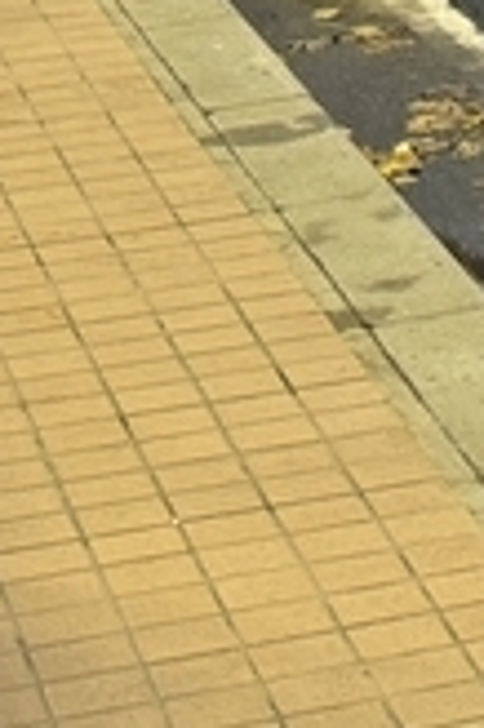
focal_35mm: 183
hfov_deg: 6.5
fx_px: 3698
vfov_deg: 10.0
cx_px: 1656
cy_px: -977
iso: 160
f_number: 1.78
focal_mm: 6.86
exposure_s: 1/100
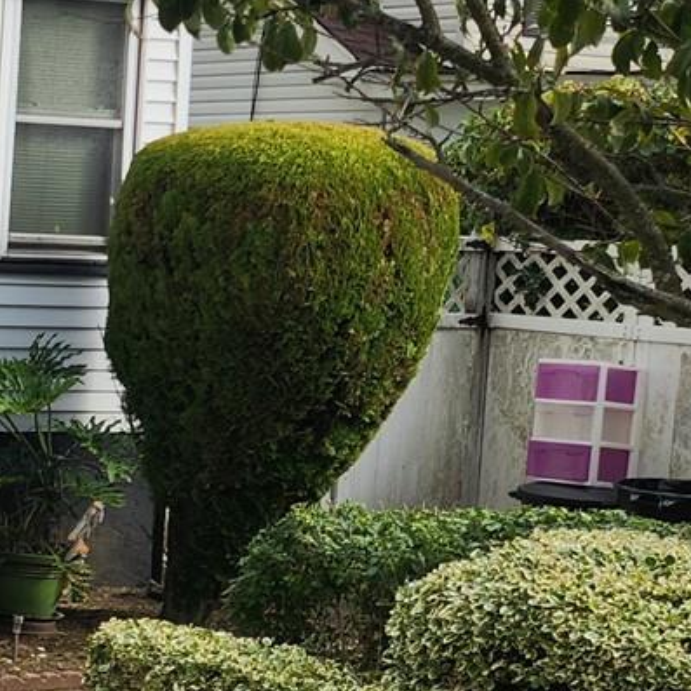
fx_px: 2371
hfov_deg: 13.5
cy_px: 331
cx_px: -809
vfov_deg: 16.6
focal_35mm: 105
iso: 20
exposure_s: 1/957
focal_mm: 5.4
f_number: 1.8
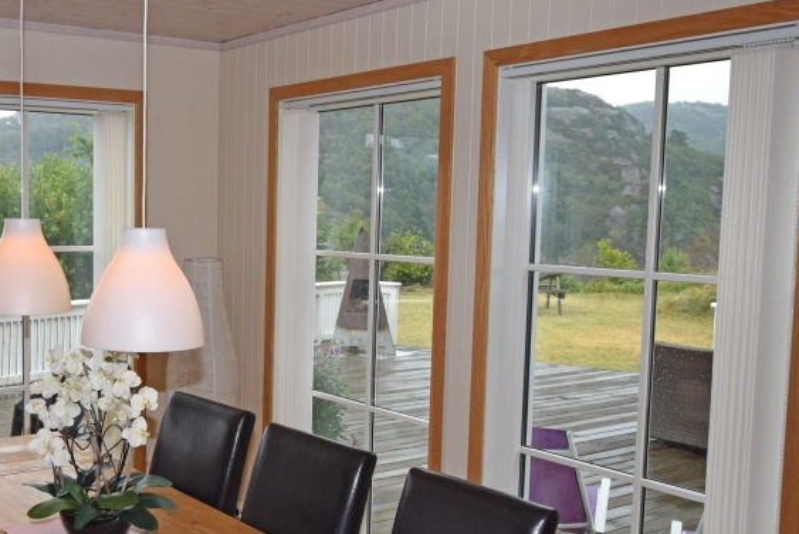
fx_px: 908
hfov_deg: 45.4
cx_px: 175
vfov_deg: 32.7
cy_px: 289
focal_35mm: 41
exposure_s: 1/125
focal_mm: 15
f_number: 5.6
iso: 320
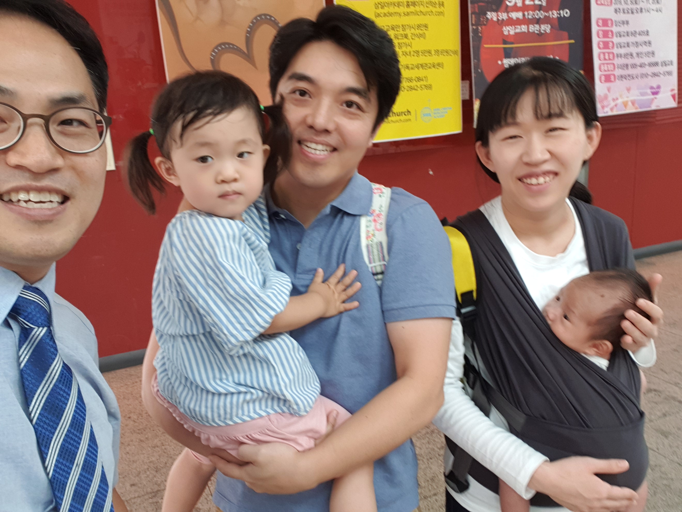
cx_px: 341
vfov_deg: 45.4
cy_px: 256
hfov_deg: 58.4
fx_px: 611
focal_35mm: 31
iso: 64
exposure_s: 1/40
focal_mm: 2.92
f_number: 1.7
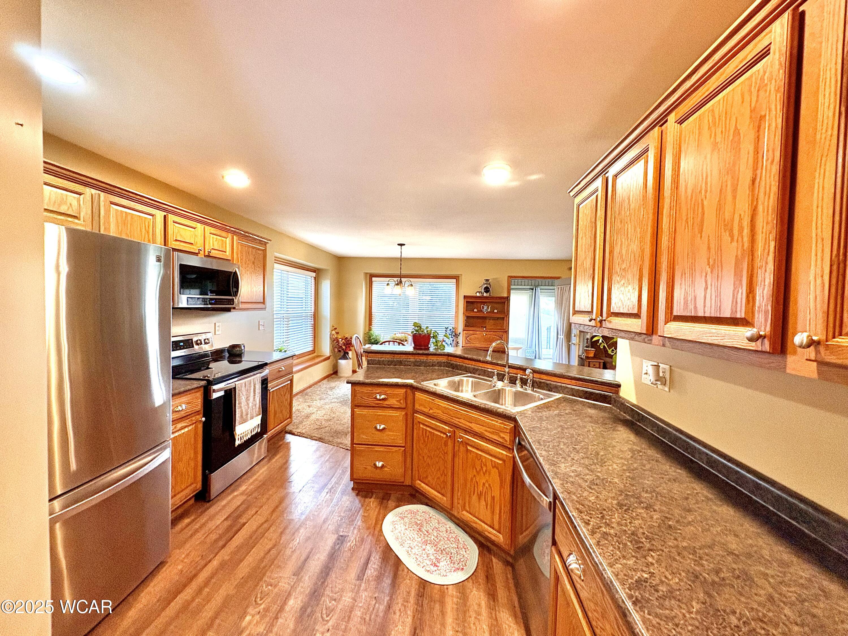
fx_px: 343
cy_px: 318
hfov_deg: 102.1
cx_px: 424
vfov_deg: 85.7
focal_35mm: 14
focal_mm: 2.22
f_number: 2.2
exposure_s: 1/60
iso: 250
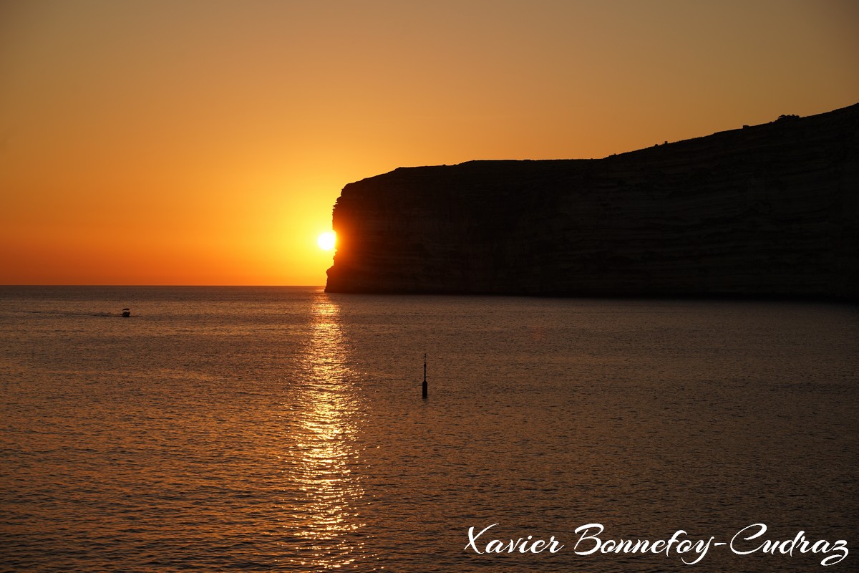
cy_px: 286
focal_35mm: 75
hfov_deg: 27.0
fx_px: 1789
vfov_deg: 18.2
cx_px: 430
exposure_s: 1/500
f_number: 7.1
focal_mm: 75
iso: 100
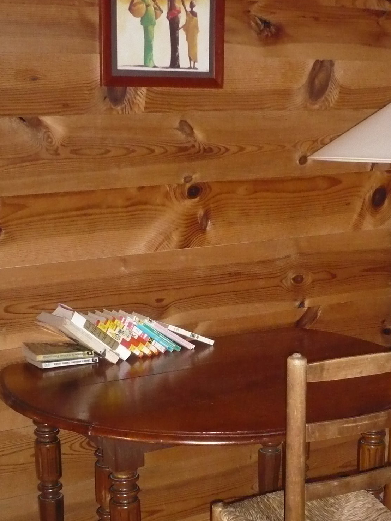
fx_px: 979
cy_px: 354
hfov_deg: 22.5
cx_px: 265
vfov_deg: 29.6
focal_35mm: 65
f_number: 3.2
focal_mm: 7.5
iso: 640
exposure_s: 1/30
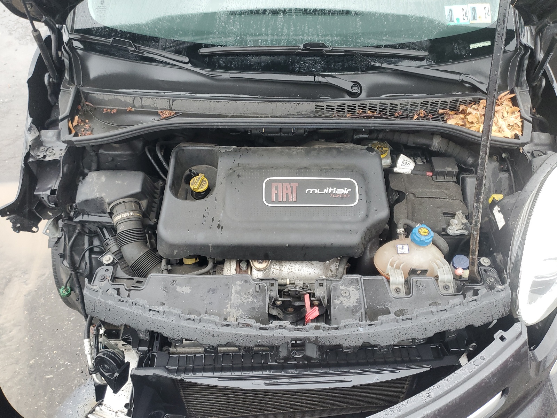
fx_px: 418
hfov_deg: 67.3
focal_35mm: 26
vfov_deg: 53.1
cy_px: 209
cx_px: 278
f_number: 1.5
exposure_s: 1/120
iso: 94
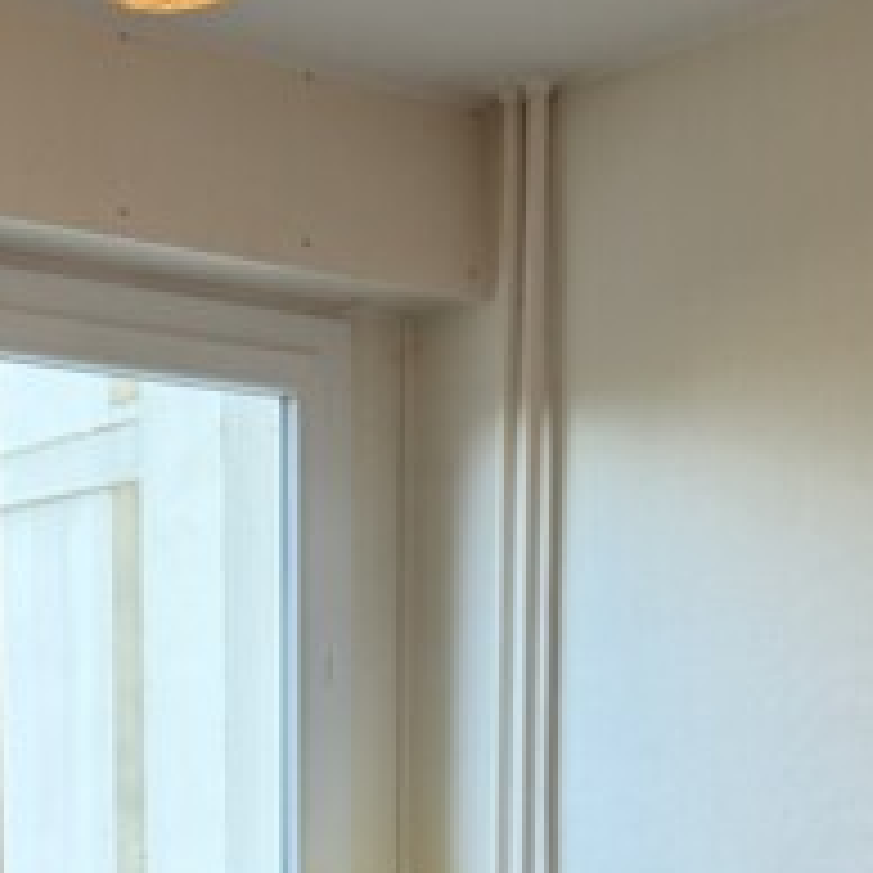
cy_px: 1076
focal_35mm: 84
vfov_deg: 19.3
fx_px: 2397
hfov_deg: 20.6
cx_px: 279
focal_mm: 6.76
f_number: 1.78
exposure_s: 1/100
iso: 100
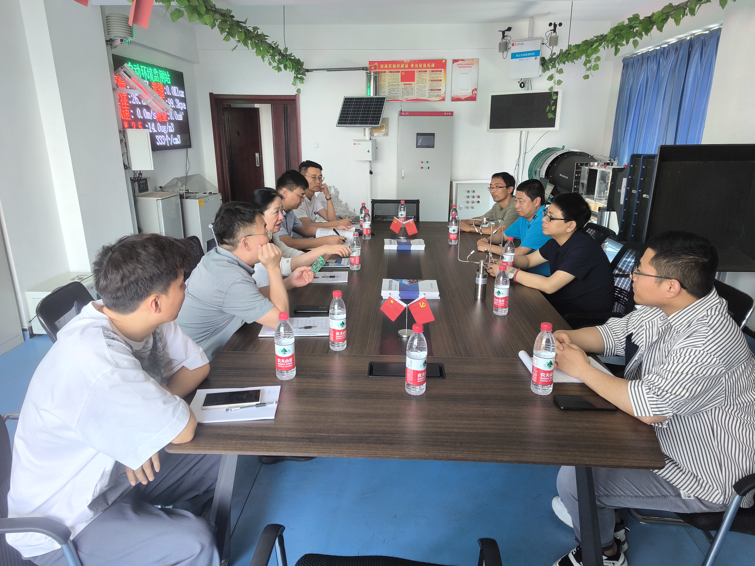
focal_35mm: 23
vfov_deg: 58.9
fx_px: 502
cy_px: 283
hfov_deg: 73.9
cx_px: 378
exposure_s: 1/100
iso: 250
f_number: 1.7
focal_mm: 5.35
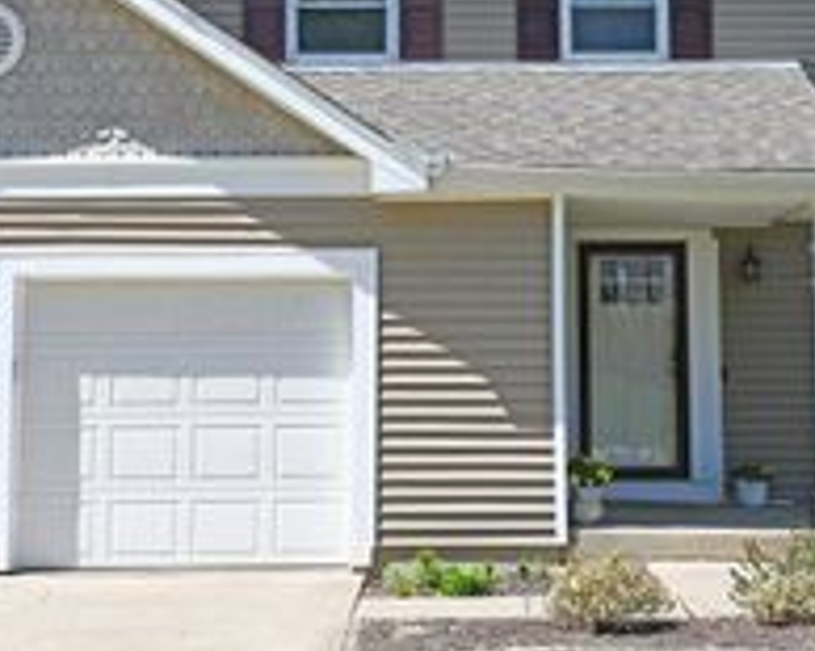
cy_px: 220
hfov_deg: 31.8
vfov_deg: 25.6
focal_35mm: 59
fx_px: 1427
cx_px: 492
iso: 100
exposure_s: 1/400
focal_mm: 24.5
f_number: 7.1
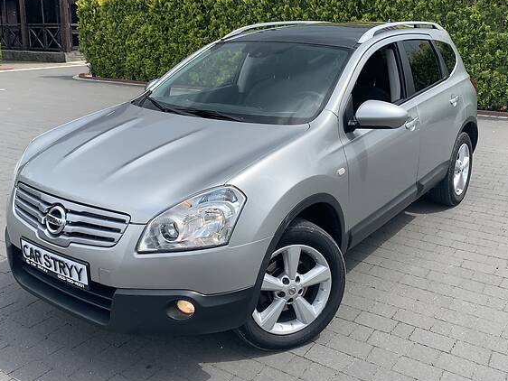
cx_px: 246
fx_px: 543
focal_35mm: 37
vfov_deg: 38.4
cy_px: 142
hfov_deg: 50.1
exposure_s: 1/1447
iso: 25
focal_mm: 4.2
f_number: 1.8
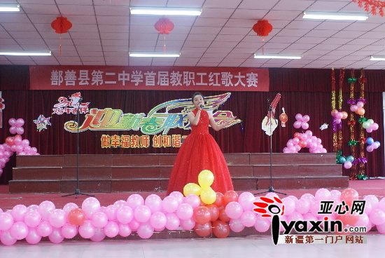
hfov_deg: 43.6
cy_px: 129
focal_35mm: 45
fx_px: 482
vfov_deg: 29.9
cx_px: 192
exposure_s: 1/15
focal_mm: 30
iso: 400
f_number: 5
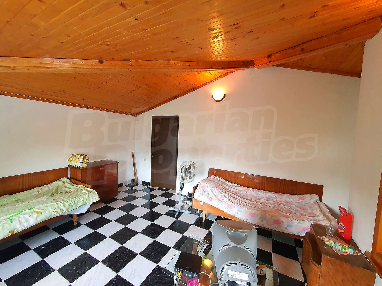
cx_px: 191
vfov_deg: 89.9
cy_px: 143
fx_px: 143
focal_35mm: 13
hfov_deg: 106.2
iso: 250
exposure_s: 1/50
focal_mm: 1.8
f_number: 2.2
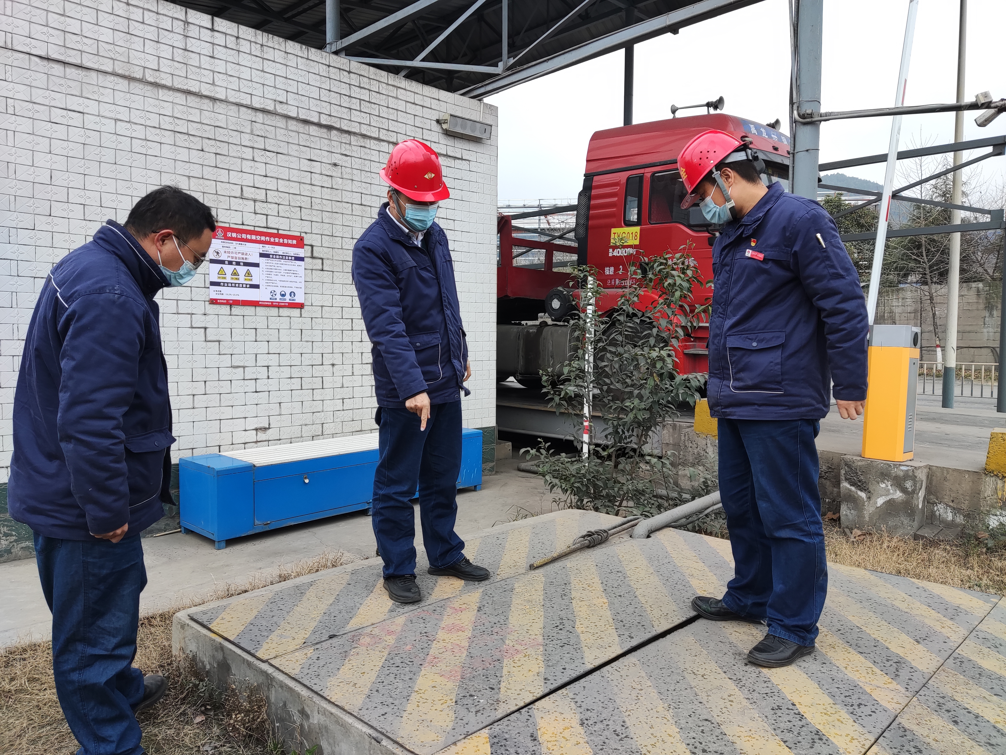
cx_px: 503
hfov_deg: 69.4
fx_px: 727
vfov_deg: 54.9
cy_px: 378
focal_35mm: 25
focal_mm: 4.71
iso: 52
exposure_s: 1/100
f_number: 1.79
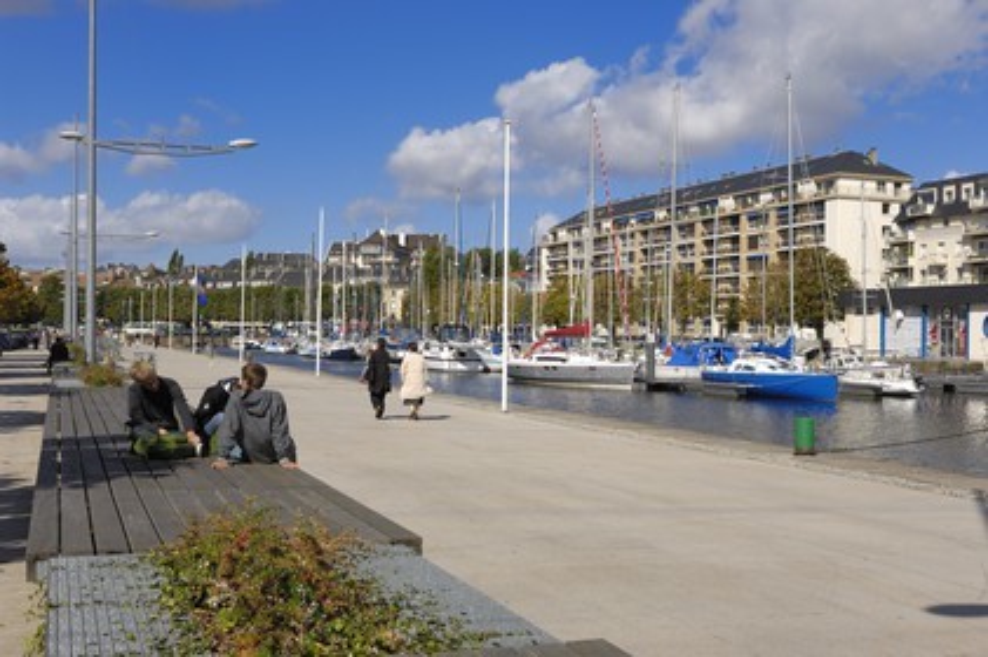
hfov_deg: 46.4
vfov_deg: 31.8
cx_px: 494
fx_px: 1152
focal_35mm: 42
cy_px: 328
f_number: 11
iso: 100
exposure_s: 1/160
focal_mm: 28
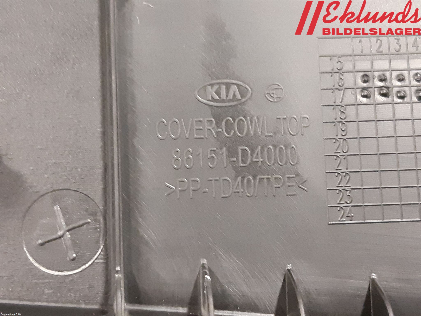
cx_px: 210
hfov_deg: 67.3
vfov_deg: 53.1
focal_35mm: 26
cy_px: 158
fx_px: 316
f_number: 1.7
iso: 400
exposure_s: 1/25
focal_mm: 3.93
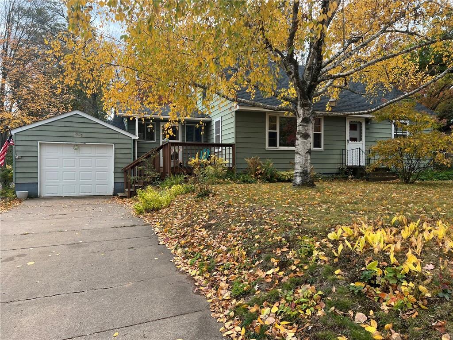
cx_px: 226
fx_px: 340
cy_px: 170
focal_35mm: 26
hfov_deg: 67.3
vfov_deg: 53.1
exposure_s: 1/873
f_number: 1.5
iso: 50
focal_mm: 5.7
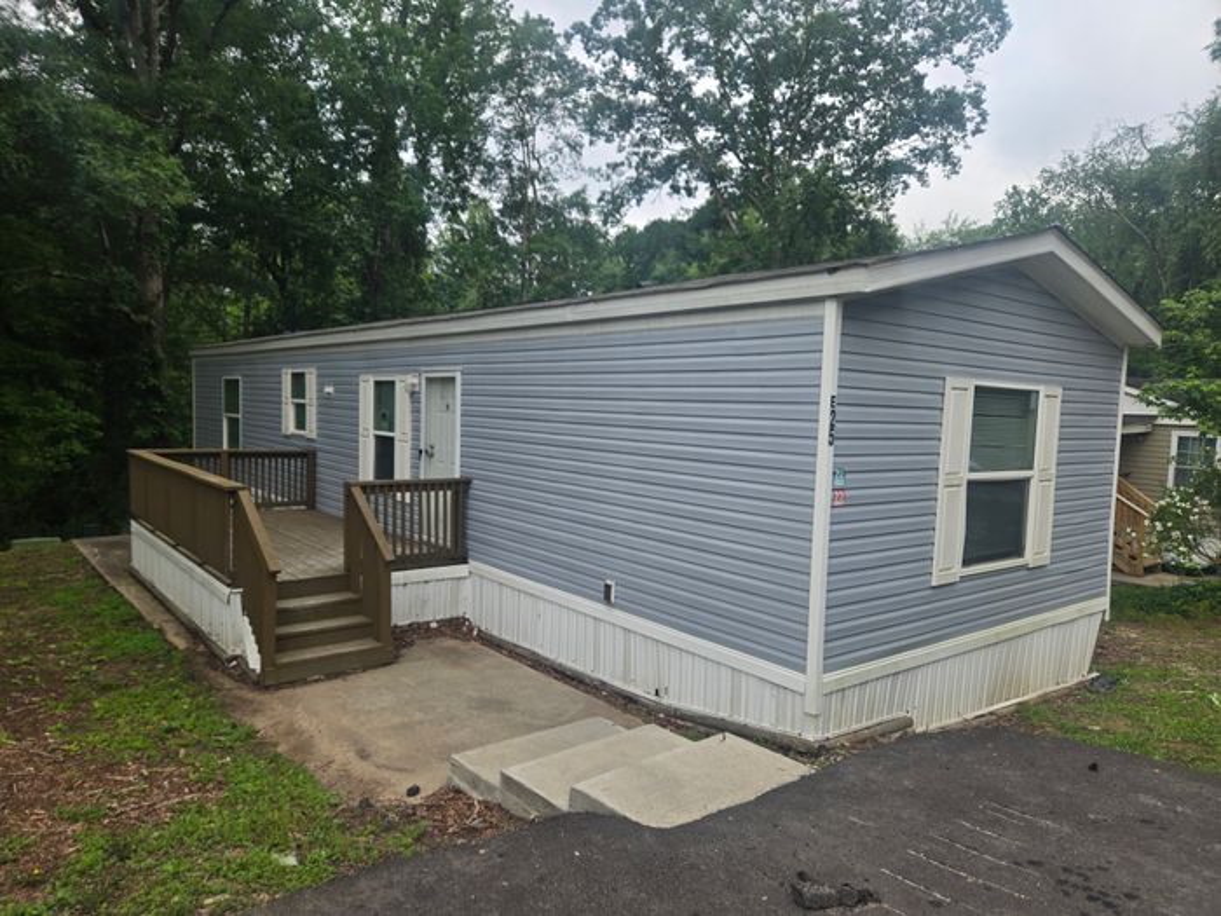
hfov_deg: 73.9
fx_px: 811
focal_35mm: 23
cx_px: 610
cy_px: 458
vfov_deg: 58.9
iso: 25
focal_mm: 5.4
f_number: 1.8
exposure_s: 1/580
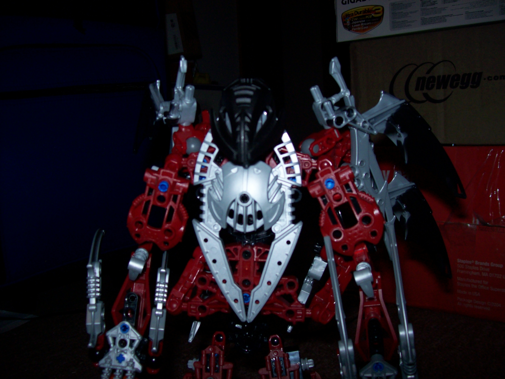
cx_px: 252
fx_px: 525
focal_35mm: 36
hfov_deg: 51.4
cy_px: 190
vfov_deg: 39.6
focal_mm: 6
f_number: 2.7
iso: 80
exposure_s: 1/64
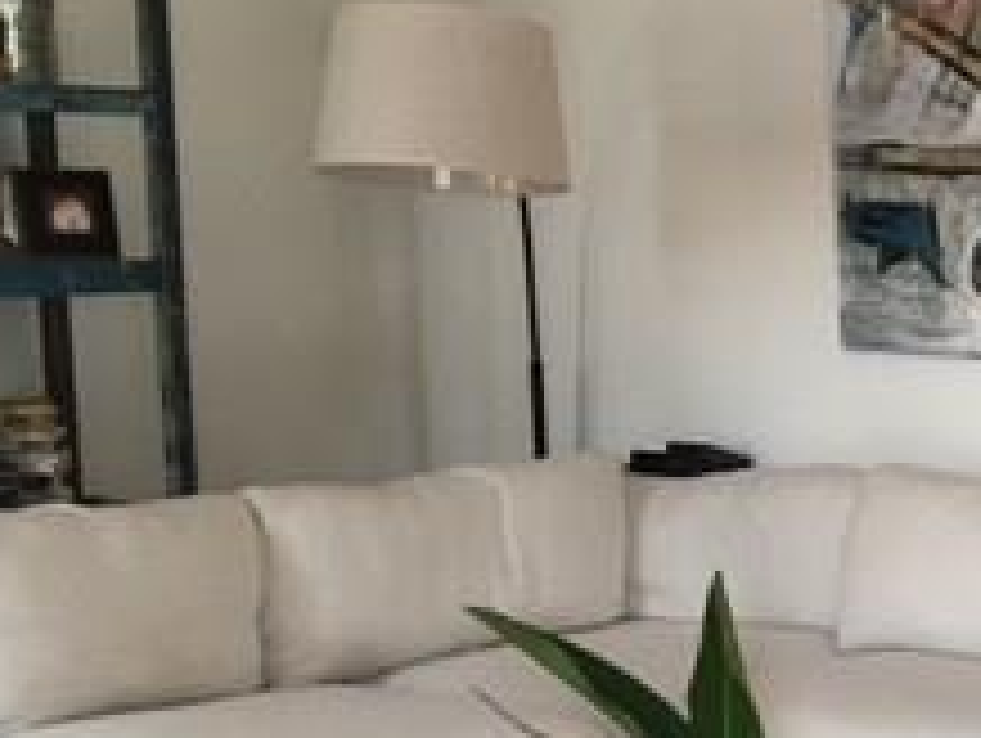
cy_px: 680
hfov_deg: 20.9
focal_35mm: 85
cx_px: 1278
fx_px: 2412
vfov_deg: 17.1
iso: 32
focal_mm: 4.15
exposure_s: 1/30
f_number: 2.2
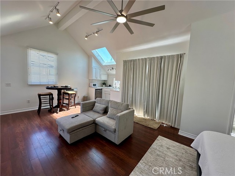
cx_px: 118
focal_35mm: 14
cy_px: 88
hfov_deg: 102.1
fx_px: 95
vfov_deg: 85.7
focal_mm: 2.22
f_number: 2.2
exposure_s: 1/127
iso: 40
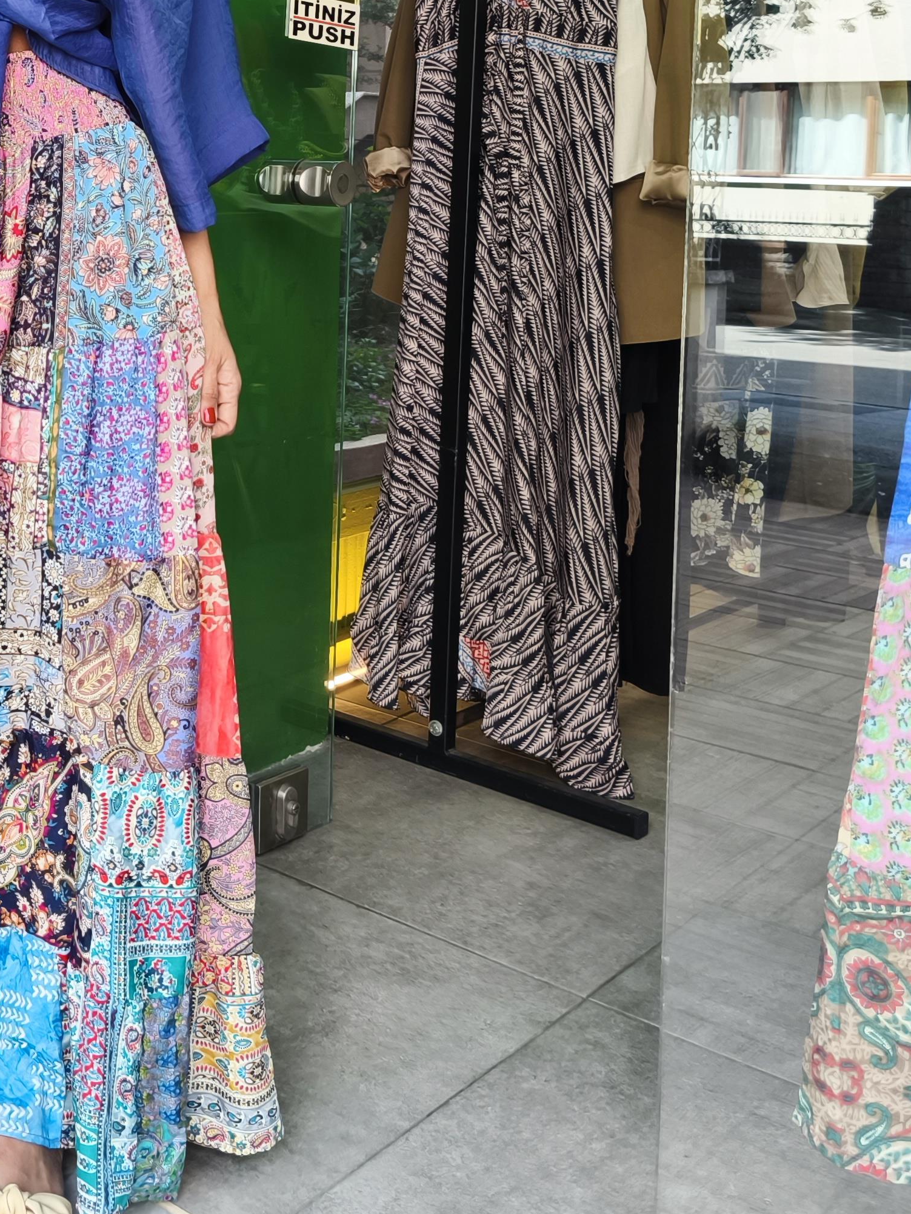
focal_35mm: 47
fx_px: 1649
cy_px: 189
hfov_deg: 29.1
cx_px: 23
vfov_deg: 38.4
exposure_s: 1/101
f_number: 1.7
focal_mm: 5.35
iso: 80
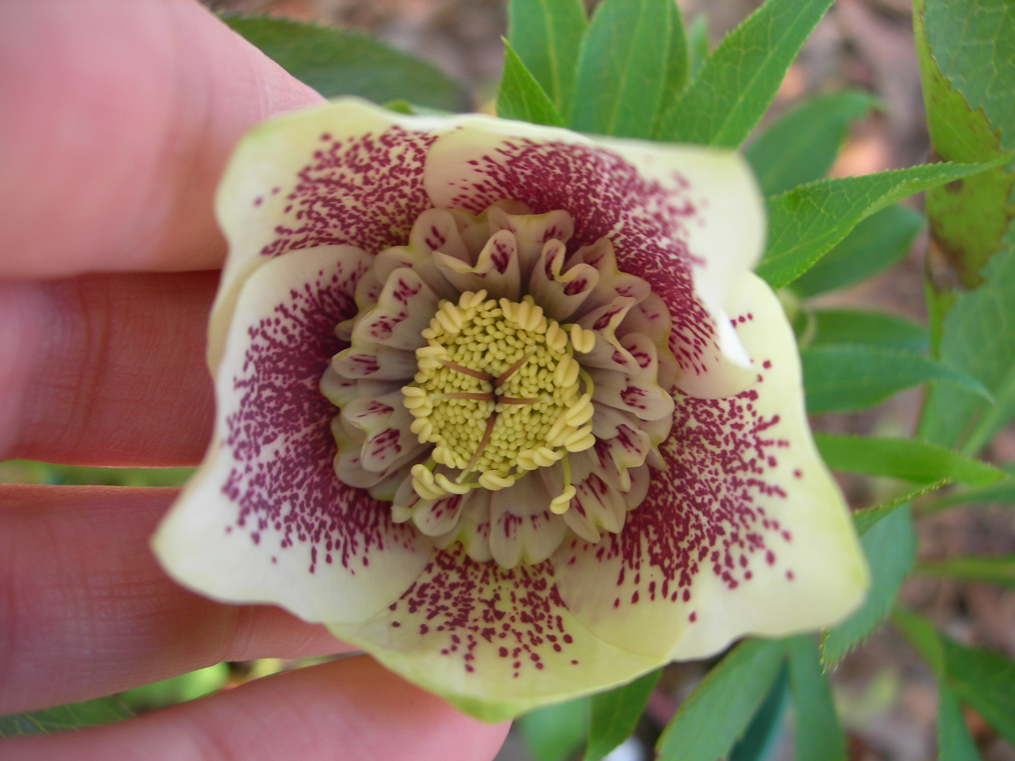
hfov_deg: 49.0
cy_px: 380
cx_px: 508
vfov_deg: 37.7
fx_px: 1114
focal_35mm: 38
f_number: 2.8
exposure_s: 1/26.3
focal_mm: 7.8
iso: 50
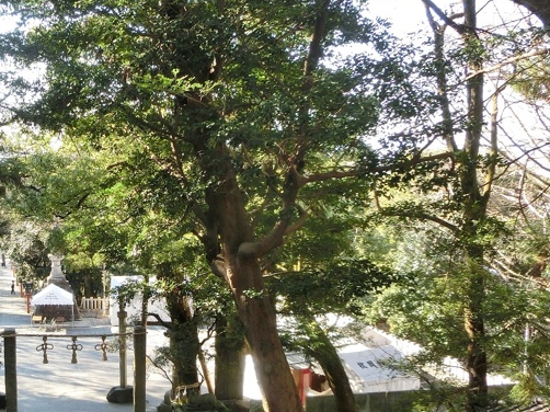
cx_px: 76
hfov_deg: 36.9
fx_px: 778
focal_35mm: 49
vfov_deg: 29.5
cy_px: 266
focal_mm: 4.24
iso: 100
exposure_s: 1/125
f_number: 3
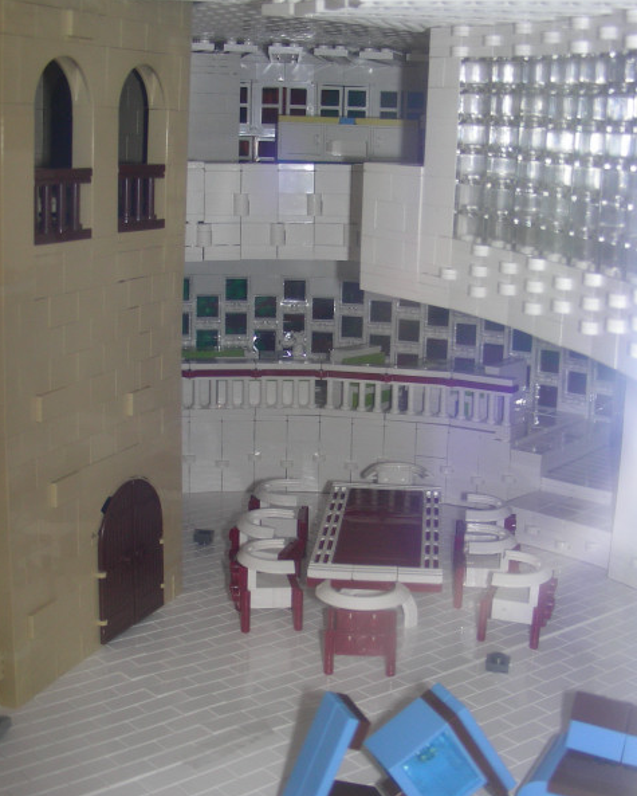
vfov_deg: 37.3
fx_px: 1177
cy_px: 396
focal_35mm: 50
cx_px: 358
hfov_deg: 30.2
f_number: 3.5
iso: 50
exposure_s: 1/60.1
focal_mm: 6.3
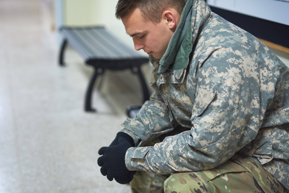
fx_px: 506
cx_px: 111
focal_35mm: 63
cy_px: 112
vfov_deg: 21.6
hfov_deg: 31.8
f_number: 1.8
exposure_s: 1/100
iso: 320
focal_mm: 50
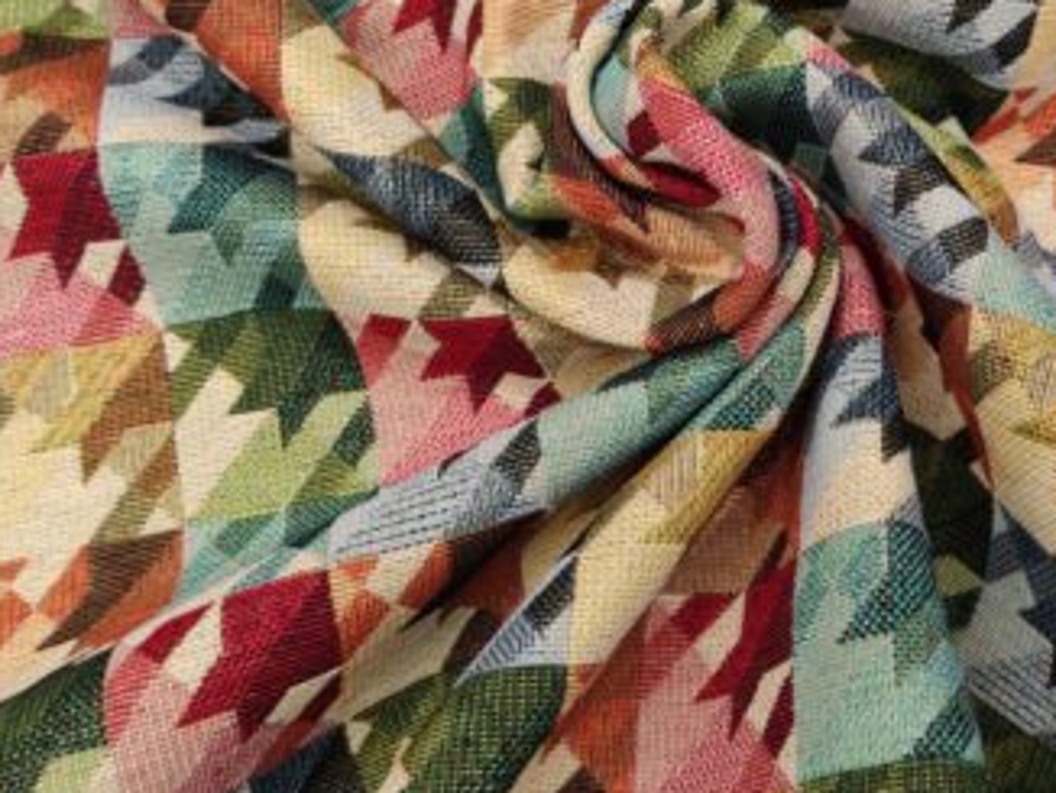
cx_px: 677
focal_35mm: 46
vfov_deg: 30.6
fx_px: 1404
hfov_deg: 40.8
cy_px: 133
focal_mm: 5.43
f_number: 1.89
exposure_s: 1/40
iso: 100
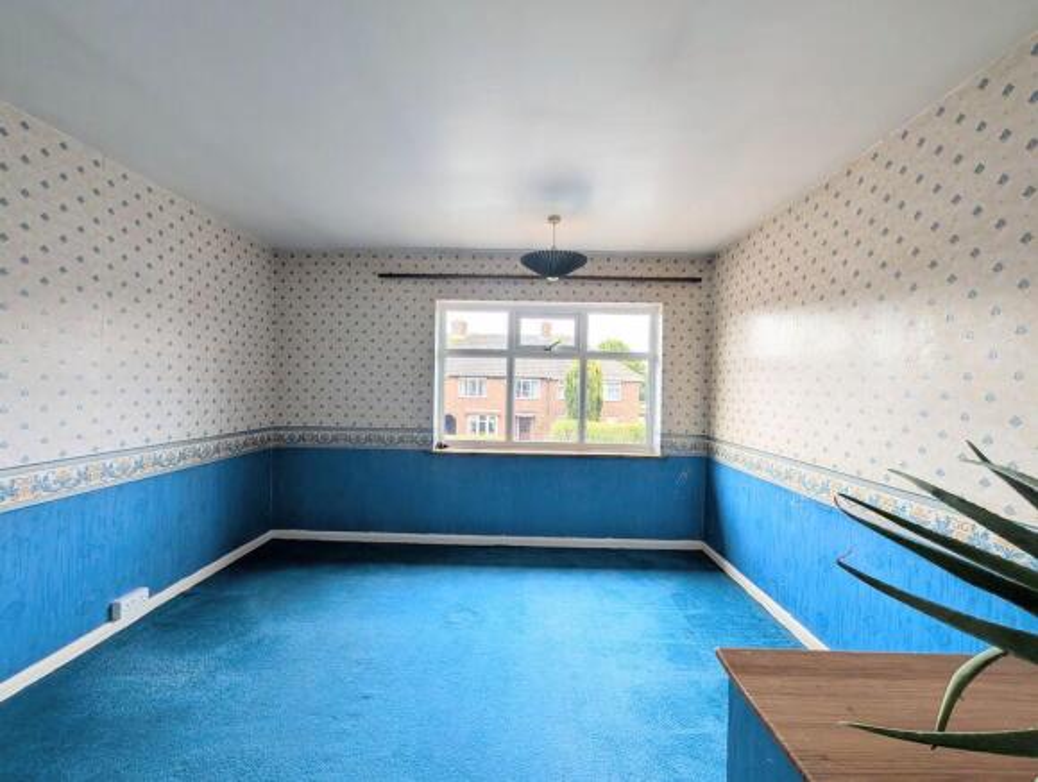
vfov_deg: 94.7
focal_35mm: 12
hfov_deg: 110.4
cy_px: 391
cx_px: 519
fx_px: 360
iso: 65
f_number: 1.7
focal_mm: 2.02
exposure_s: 1/78.2
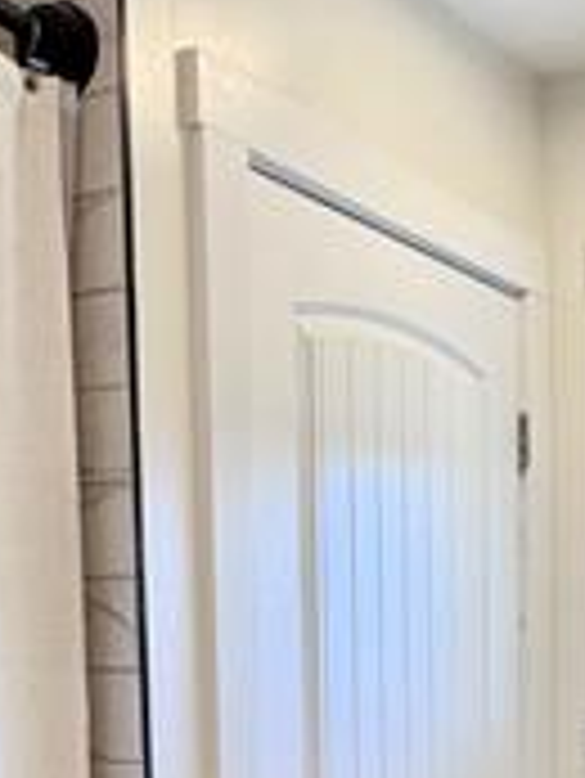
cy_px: 791
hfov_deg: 23.5
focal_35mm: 62
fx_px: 1395
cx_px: 432
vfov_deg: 29.0
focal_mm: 2.22
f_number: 2.2
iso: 50
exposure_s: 1/120
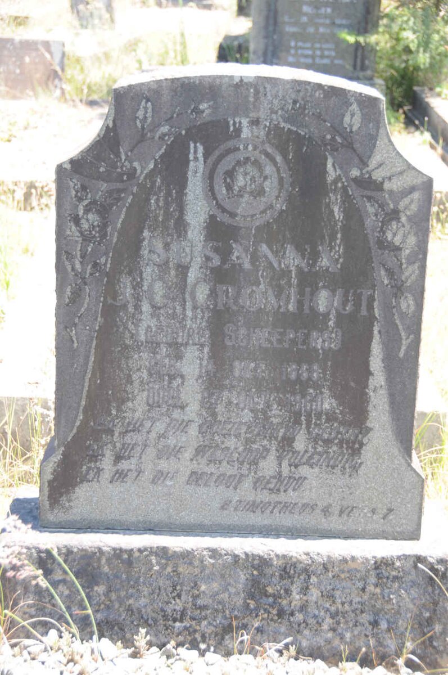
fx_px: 1404
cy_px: 338
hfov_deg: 18.1
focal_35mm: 75
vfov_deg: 27.0
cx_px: 224
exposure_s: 1/100
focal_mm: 50
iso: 200
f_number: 5
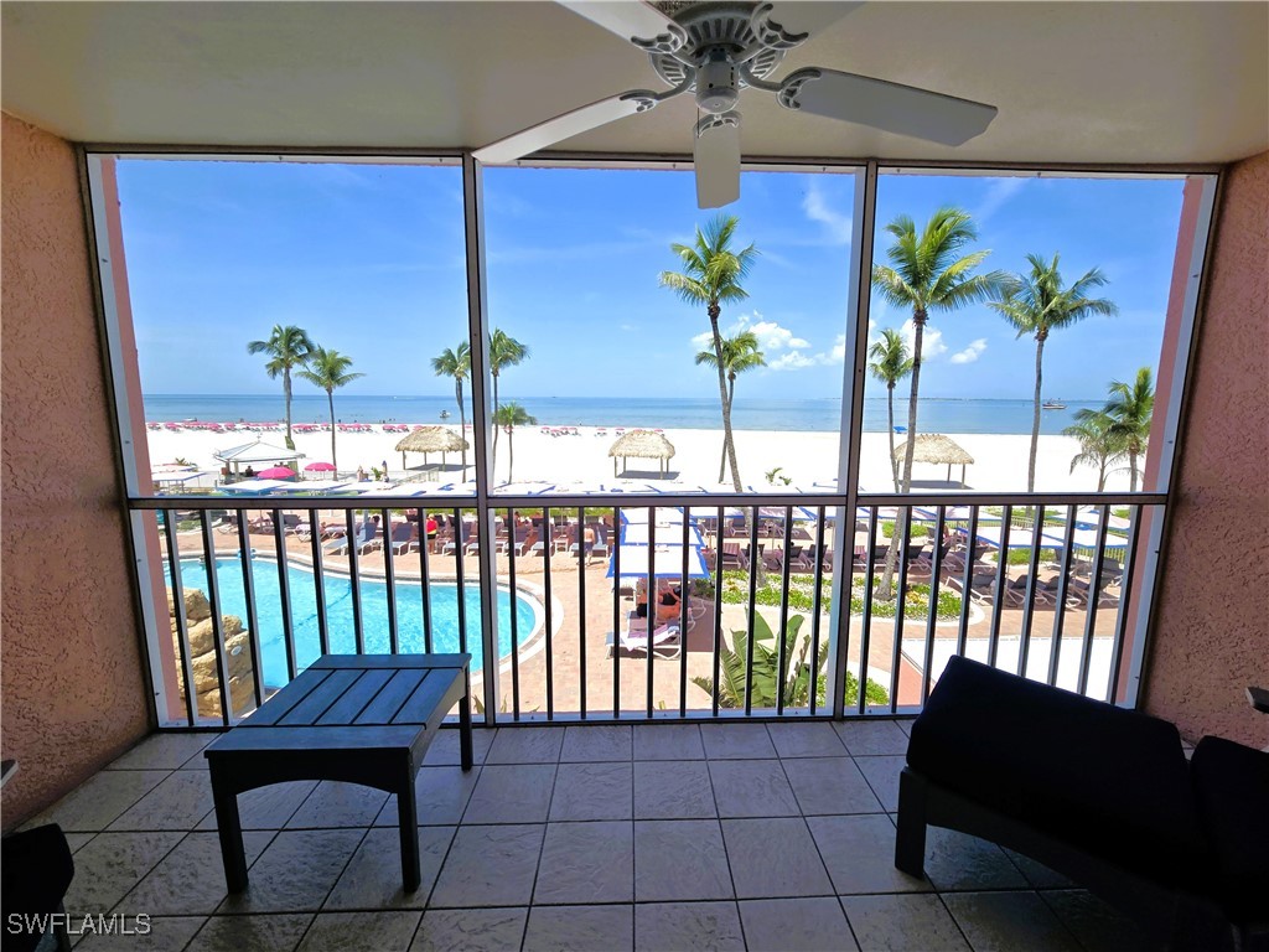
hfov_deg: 106.2
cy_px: 476
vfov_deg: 89.9
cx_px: 634
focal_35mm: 13
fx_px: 477
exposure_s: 1/1354
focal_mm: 2.2
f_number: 2.2
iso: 50
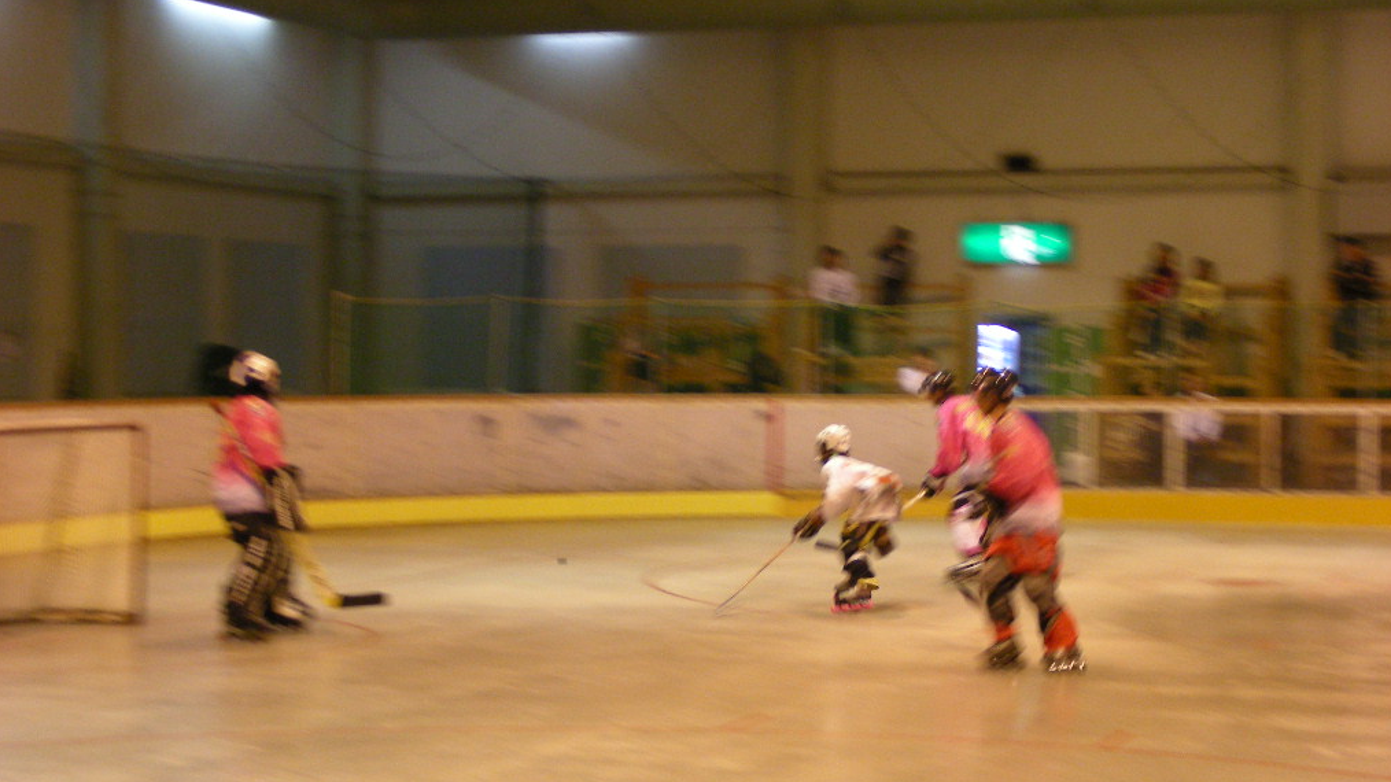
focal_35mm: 77
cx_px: 694
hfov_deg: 27.5
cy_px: 434
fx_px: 2840
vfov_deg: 15.7
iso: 200
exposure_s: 1/23.2
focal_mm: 11.7
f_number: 3.5
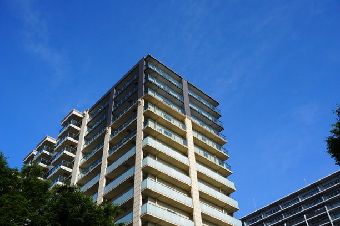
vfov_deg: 36.9
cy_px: 113
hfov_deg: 53.1
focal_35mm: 36
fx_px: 340
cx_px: 170
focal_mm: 24
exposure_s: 1/3200
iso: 1600
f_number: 9
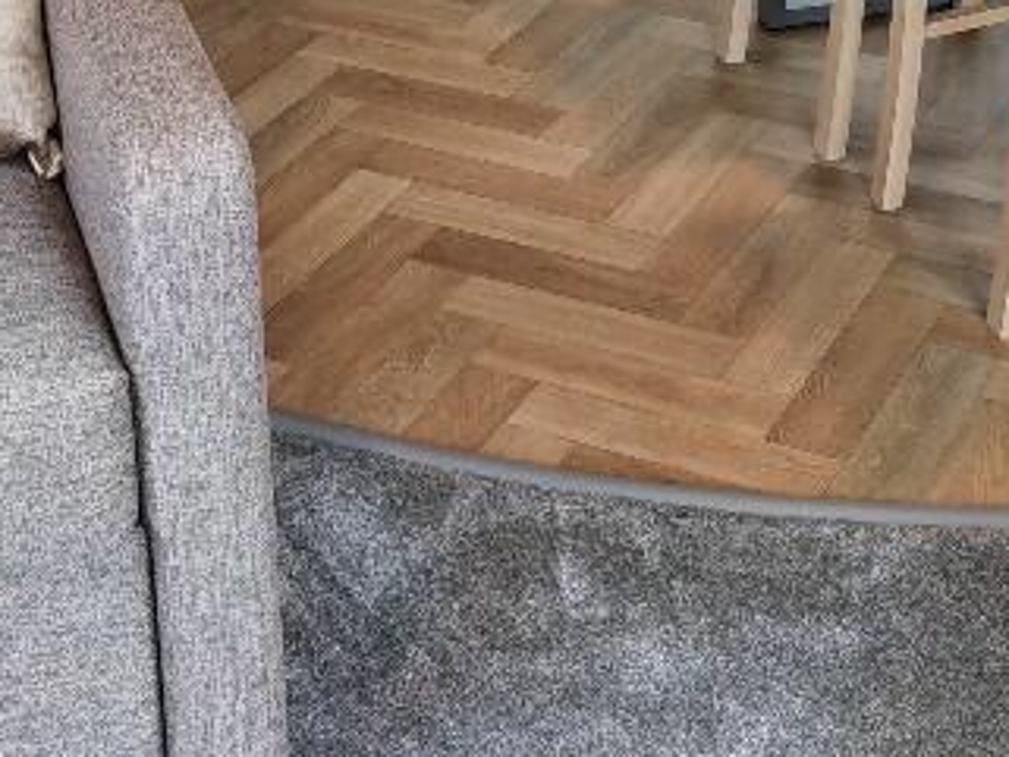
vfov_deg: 15.7
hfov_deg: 22.7
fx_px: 2508
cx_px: 434
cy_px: -405
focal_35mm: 86
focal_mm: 5.53
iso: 50
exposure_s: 1/130
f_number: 1.8
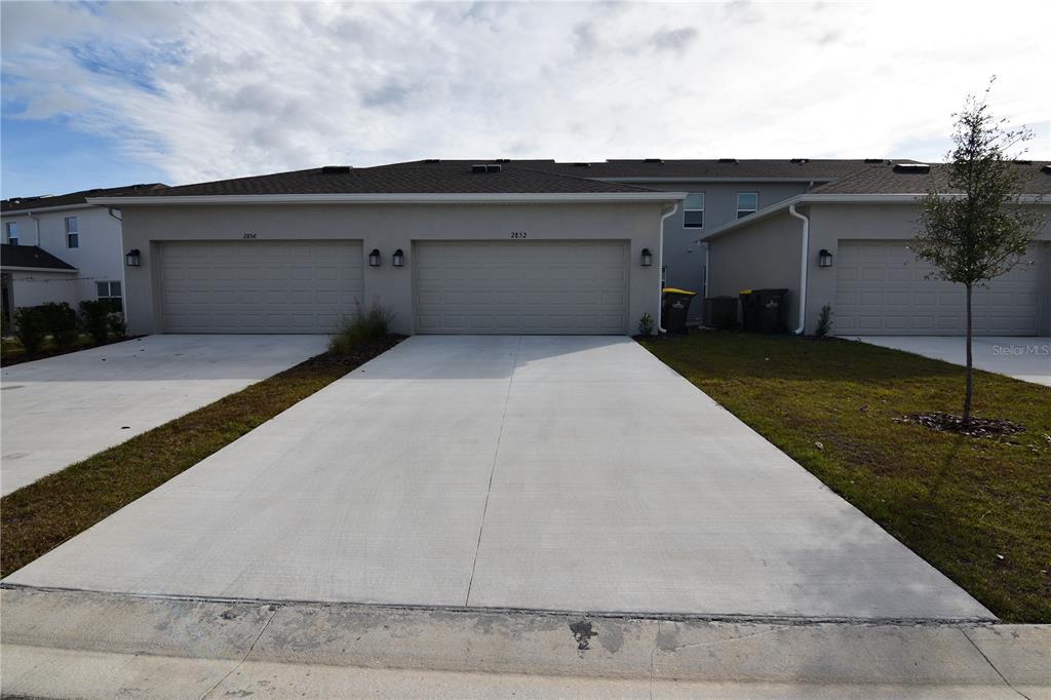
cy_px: 350
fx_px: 525
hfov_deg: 90.0
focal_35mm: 18
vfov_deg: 67.3
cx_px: 526
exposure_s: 1/320
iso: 100
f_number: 9
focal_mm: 12
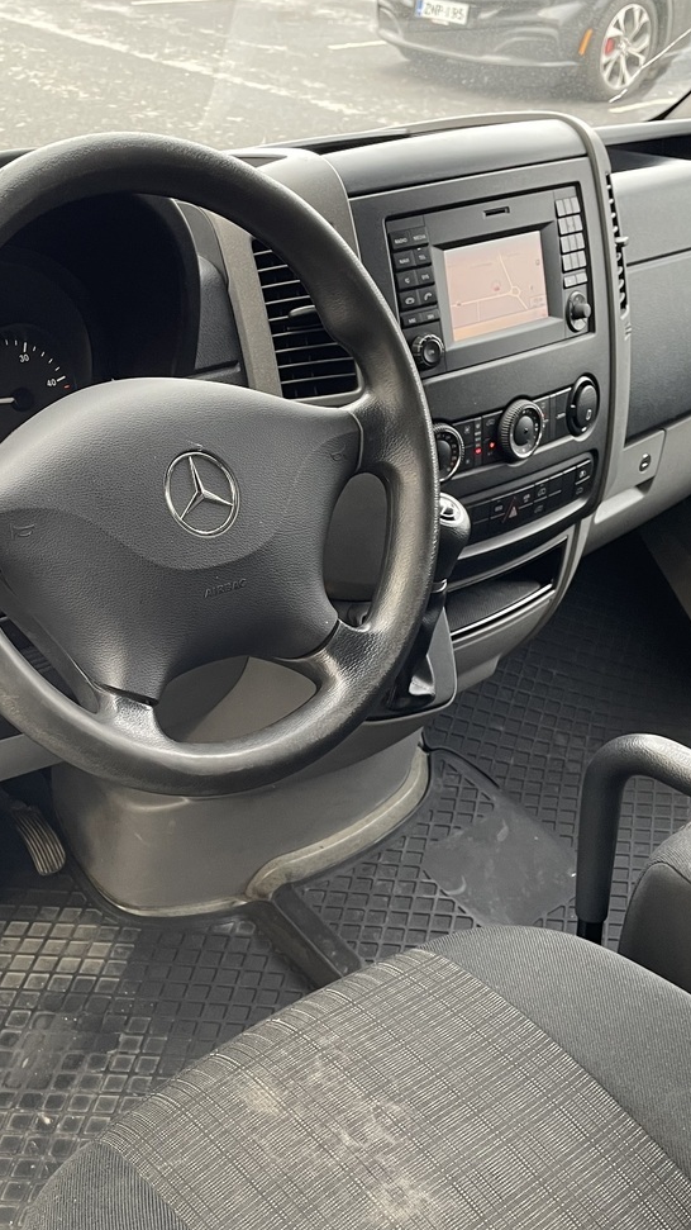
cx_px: 142
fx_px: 1368
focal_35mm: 42
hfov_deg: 27.8
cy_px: 651
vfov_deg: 48.3
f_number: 1.6
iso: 125
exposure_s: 1/61
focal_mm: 4.2
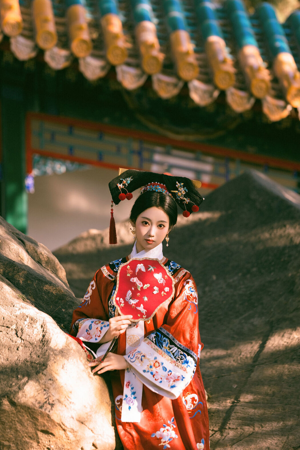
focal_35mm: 165
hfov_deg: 8.3
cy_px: 225
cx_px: 150
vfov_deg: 12.5
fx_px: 2062
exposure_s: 1/320
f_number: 2.8
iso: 100
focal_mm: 165
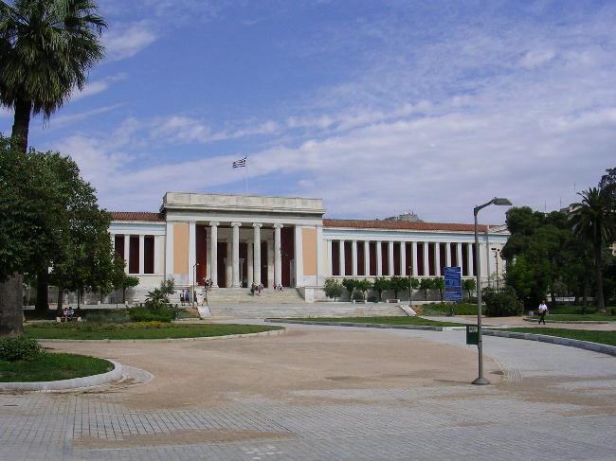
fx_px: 676
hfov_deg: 49.0
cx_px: 308
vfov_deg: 37.7
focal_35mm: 38
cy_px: 230
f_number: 5.6
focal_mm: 5.8
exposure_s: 1/580
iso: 50
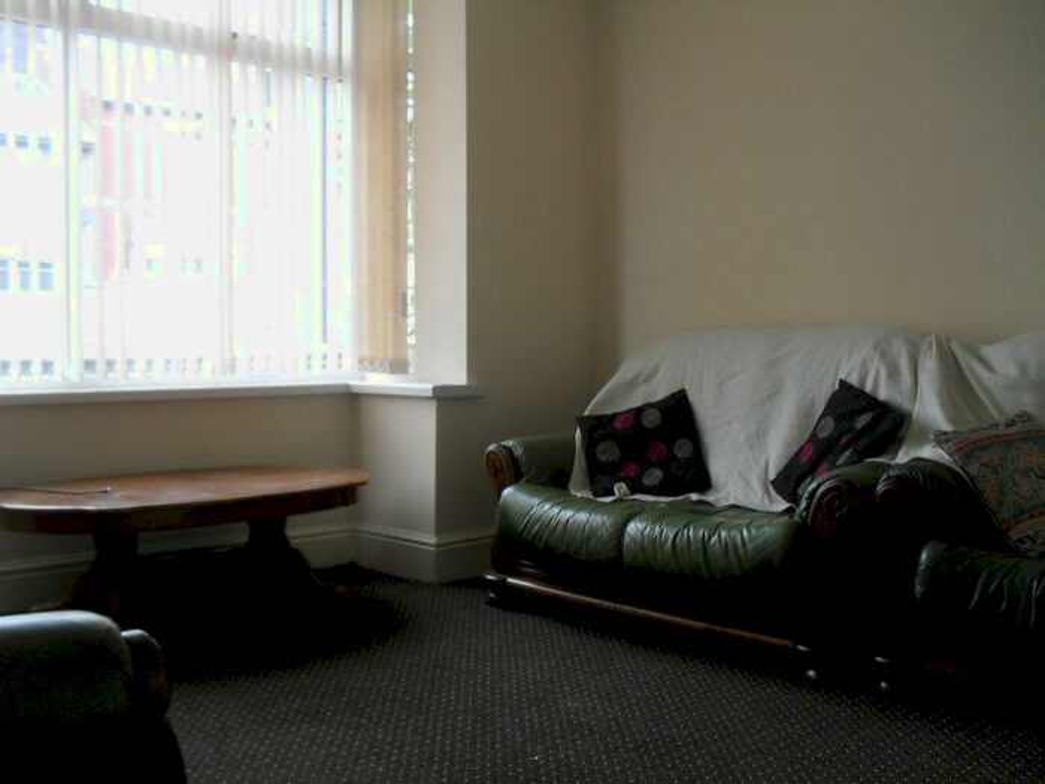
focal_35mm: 35
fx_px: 1057
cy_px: 392
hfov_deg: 52.6
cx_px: 522
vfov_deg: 40.7
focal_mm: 6.3
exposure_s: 1/60
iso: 100
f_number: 3.2
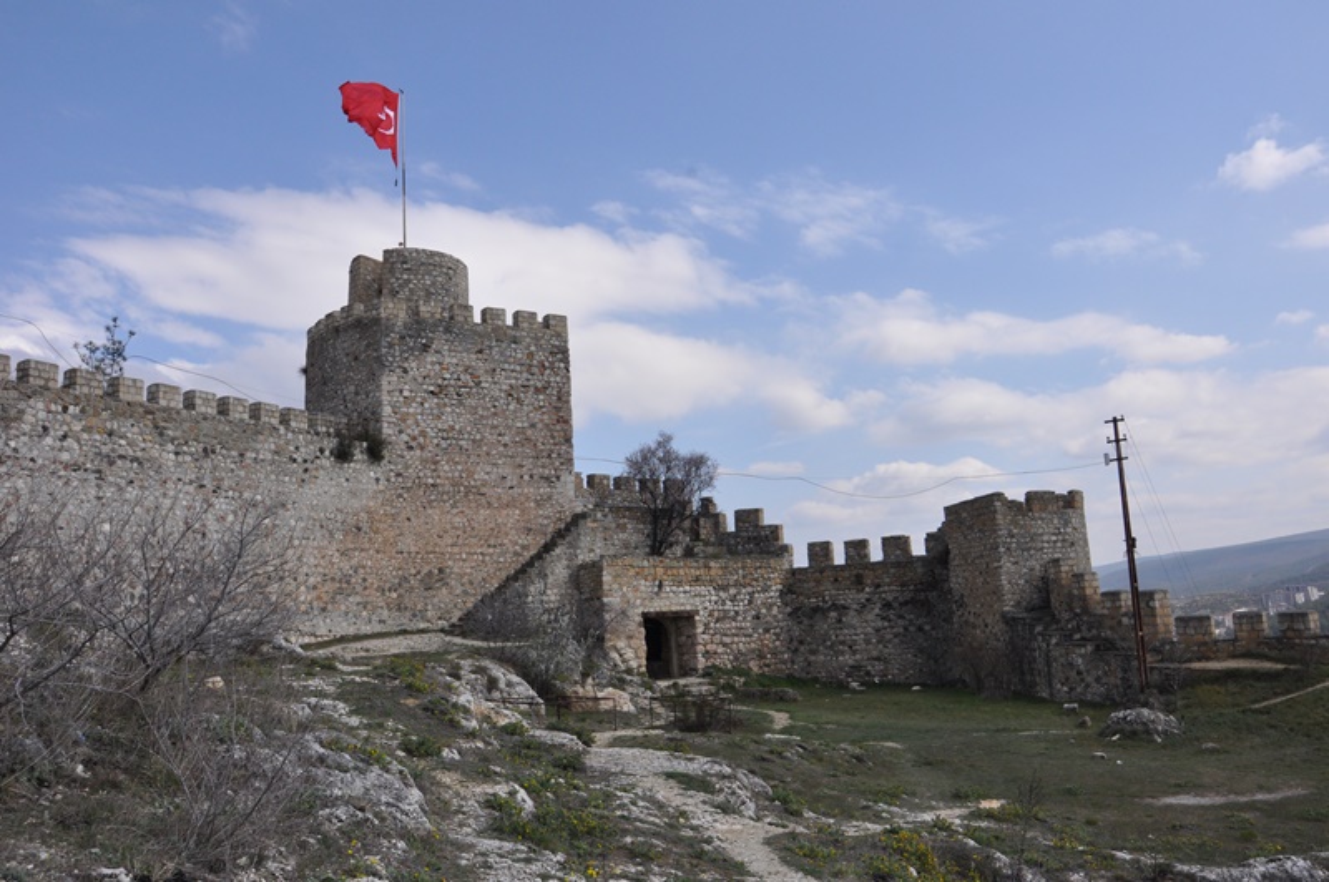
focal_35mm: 27
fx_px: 995
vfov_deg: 47.8
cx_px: 664
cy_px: 441
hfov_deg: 67.5
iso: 640
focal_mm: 18
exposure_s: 1/800
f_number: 14
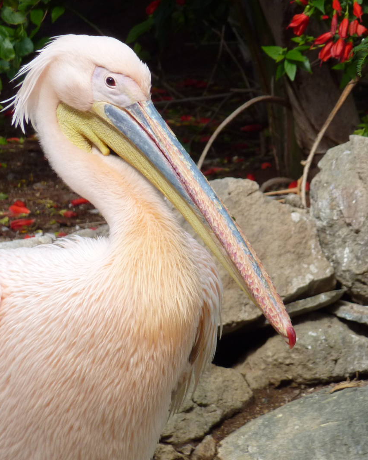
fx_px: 5975
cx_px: 259
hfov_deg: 3.5
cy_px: 230
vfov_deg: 4.4
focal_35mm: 439
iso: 160
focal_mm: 49.2
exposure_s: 1/250
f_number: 4.9
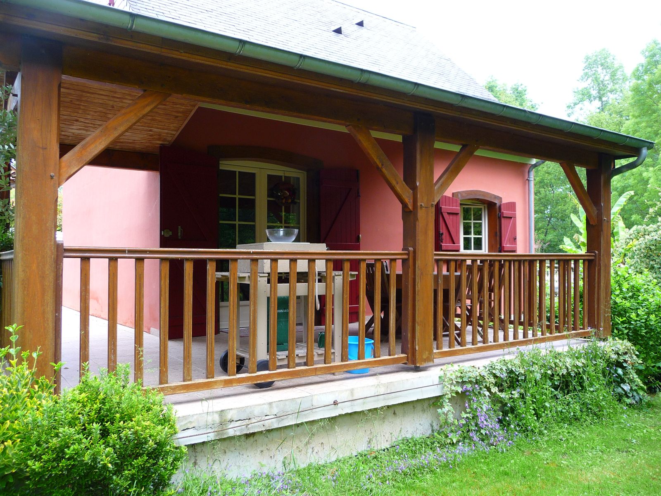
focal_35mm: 28
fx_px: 535
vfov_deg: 49.7
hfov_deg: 63.4
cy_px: 248
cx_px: 330
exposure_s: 1/40
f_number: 3.3
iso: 100
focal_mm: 4.7
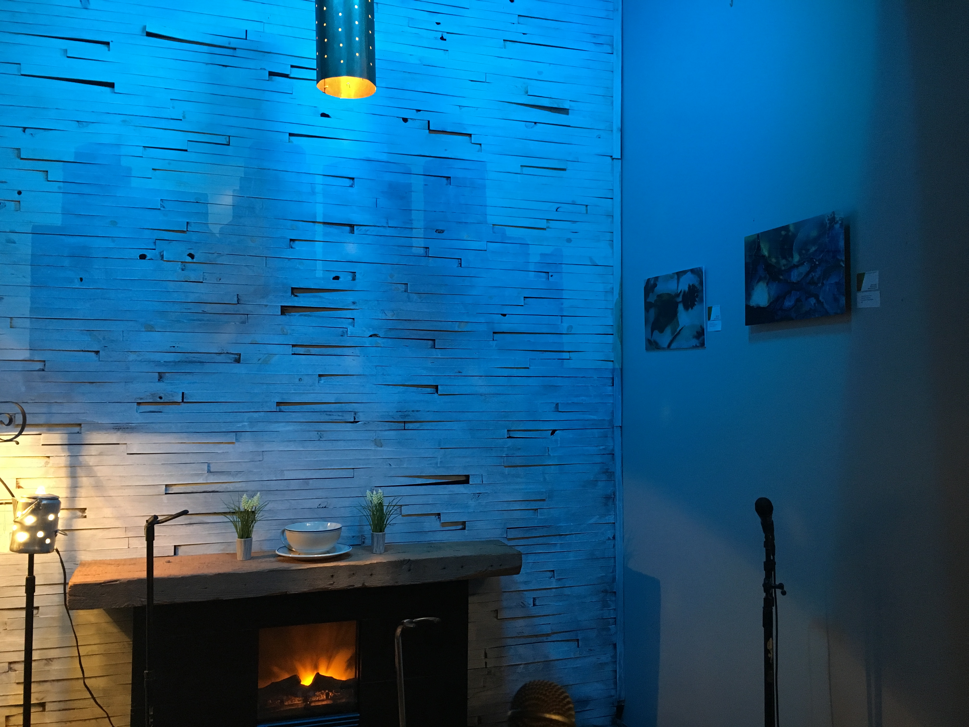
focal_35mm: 29
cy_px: 364
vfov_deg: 48.2
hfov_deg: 61.7
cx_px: 484
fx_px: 812
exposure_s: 1/30
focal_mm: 4.15
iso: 160
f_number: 2.2
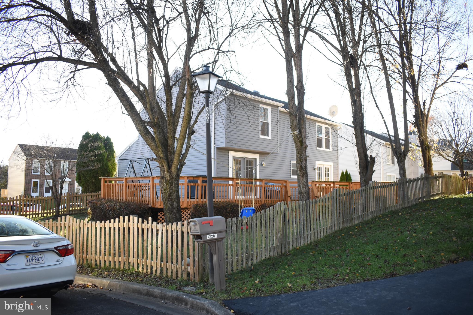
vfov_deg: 47.9
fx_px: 355
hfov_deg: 67.4
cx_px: 236
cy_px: 158
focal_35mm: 27
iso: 800
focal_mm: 18
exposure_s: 1/400
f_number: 3.5
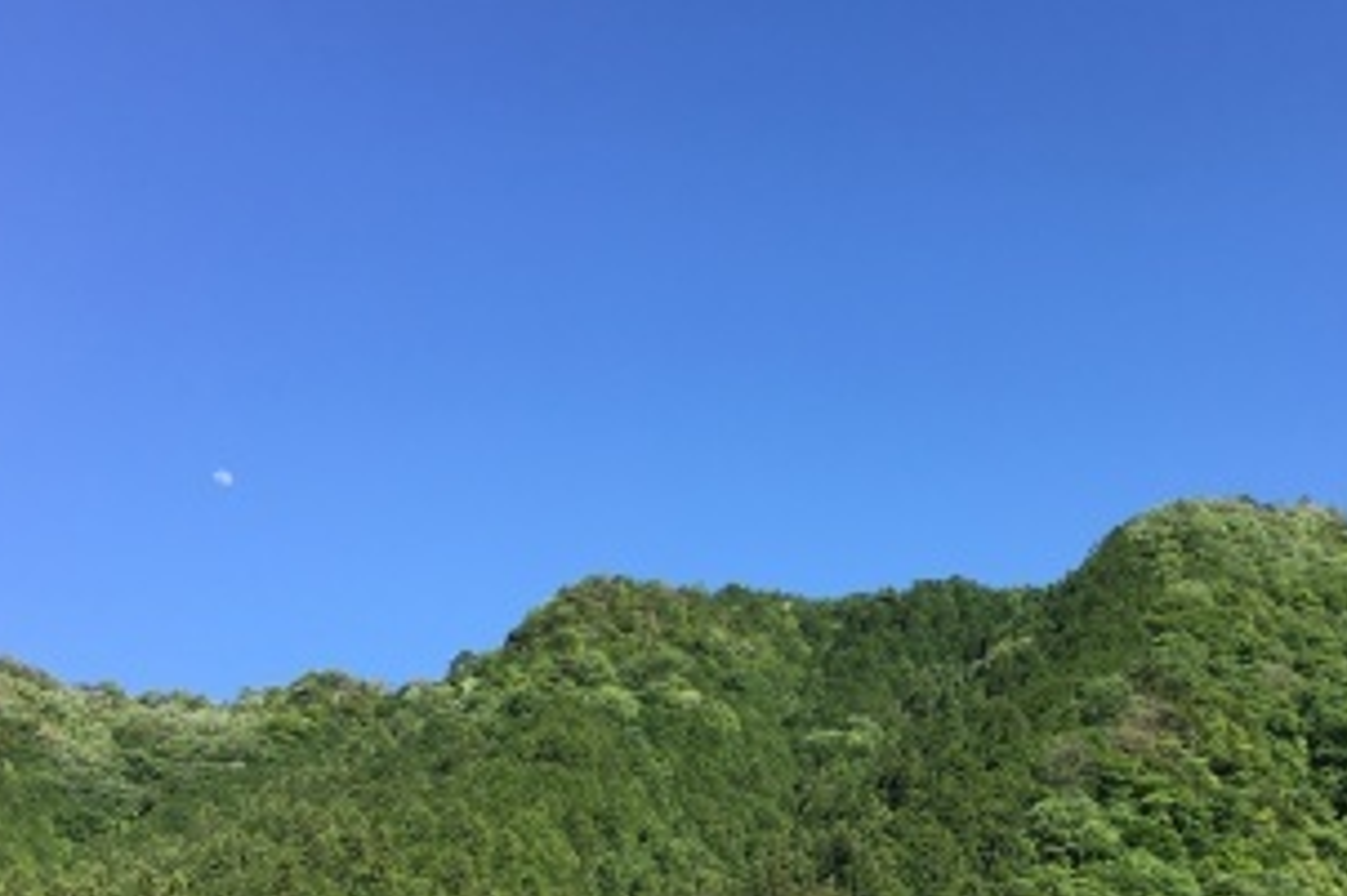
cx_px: 834
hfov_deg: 39.4
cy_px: 809
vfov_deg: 26.1
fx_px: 1870
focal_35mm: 50
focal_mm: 4.15
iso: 25
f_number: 2.2
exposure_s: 1/561
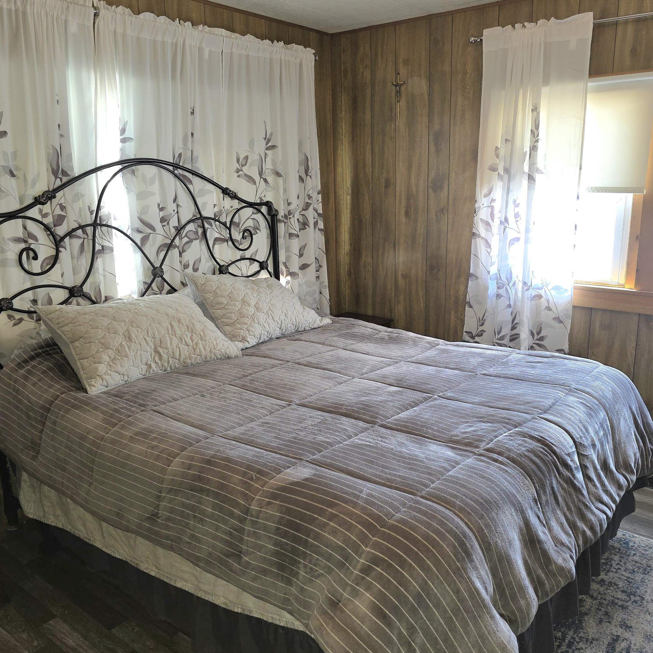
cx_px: 370
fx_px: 598
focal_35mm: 28
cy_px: 324
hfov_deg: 57.1
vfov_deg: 57.3
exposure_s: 1/60.2
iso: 125
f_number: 1.7
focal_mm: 6.3
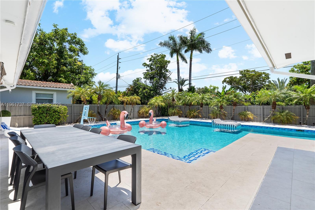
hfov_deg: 96.7
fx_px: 140
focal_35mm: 16
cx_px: 158
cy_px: 105
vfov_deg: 73.7
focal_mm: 16
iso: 250
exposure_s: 1/250
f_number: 14
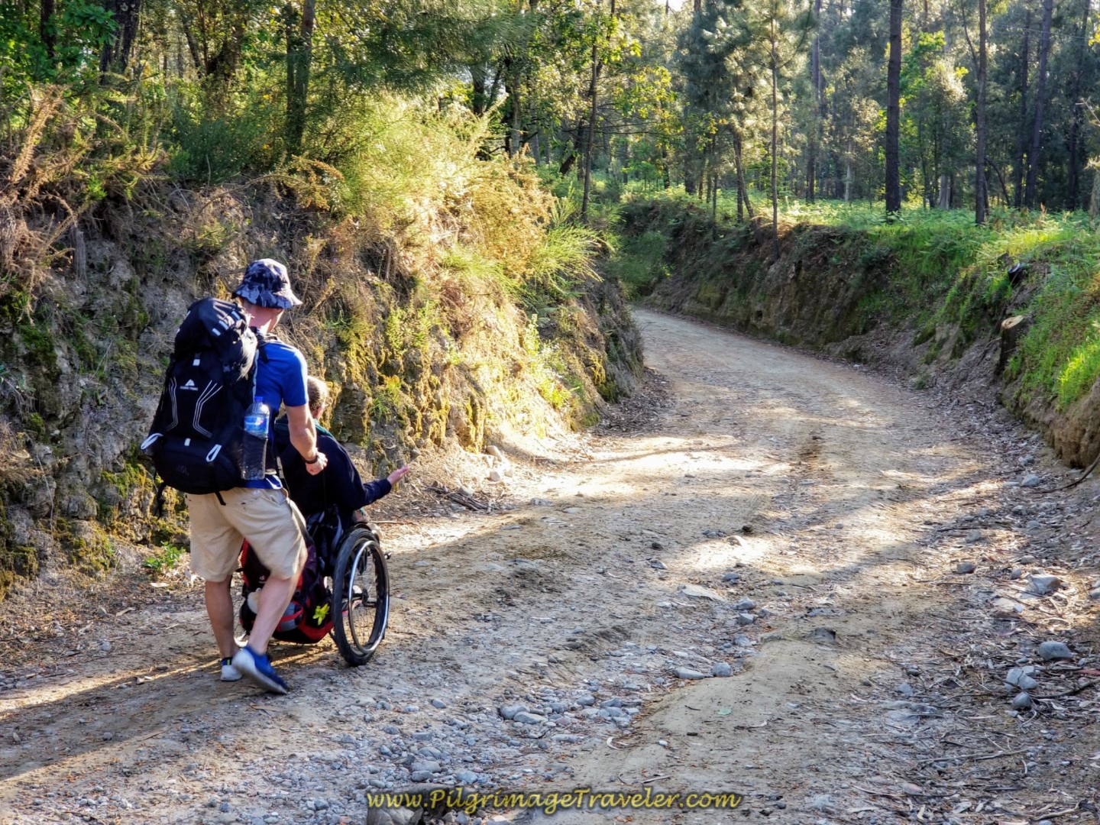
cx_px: 550
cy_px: 412
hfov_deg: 36.8
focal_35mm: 52
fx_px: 1652
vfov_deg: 28.0
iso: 25
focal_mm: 6
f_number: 2.4
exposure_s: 1/60
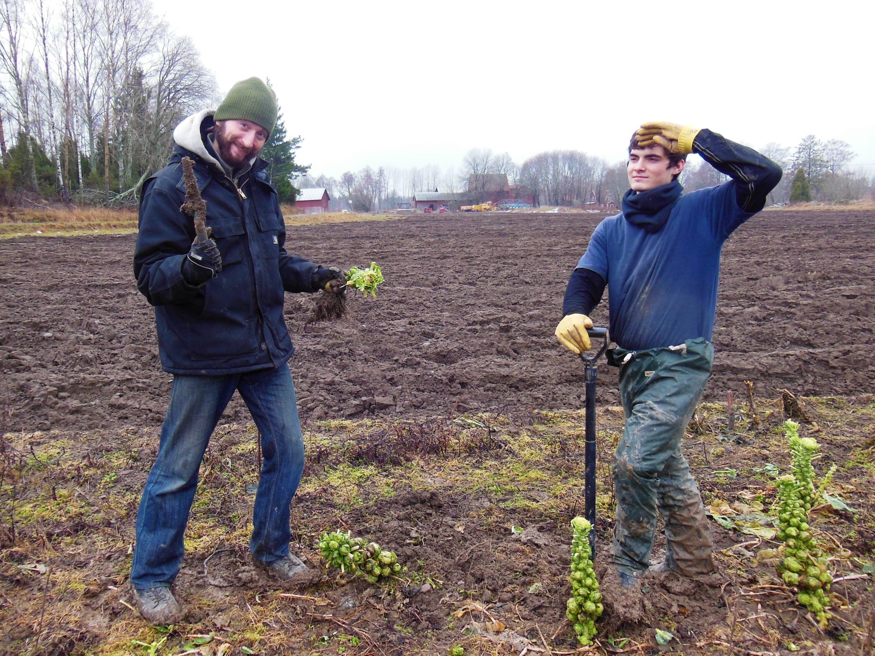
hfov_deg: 69.4
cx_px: 438
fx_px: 632
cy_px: 328
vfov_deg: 54.9
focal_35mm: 25
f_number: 3.5
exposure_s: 1/30
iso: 125
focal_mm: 4.5
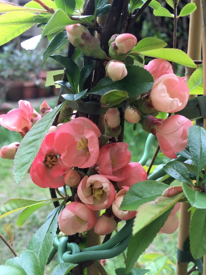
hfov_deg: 48.2
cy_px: 138
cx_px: 103
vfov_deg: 61.7
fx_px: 230
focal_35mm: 29
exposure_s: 1/100
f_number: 2.2
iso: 25
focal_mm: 4.15
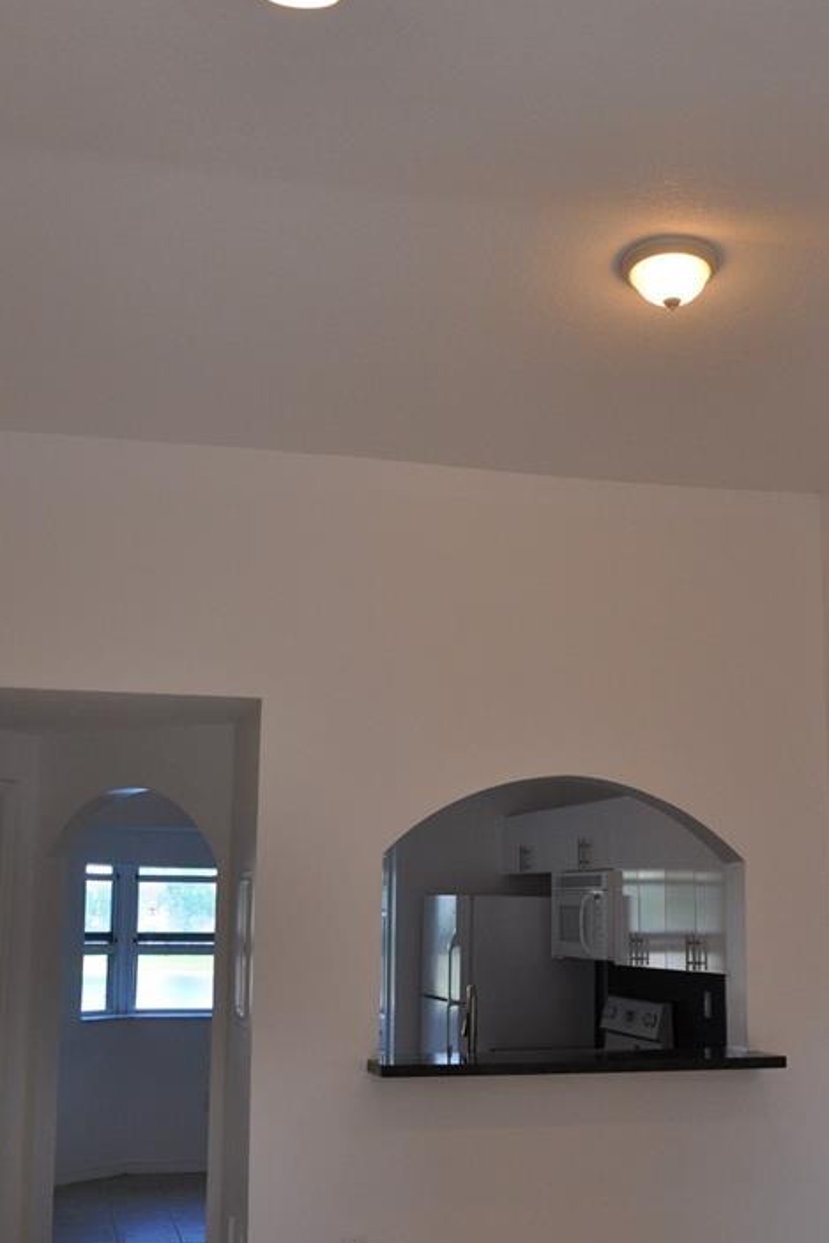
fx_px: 1588
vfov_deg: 42.7
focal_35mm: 46
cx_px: 491
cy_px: 603
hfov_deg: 29.2
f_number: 5.6
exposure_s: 1/125
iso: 400
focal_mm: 18
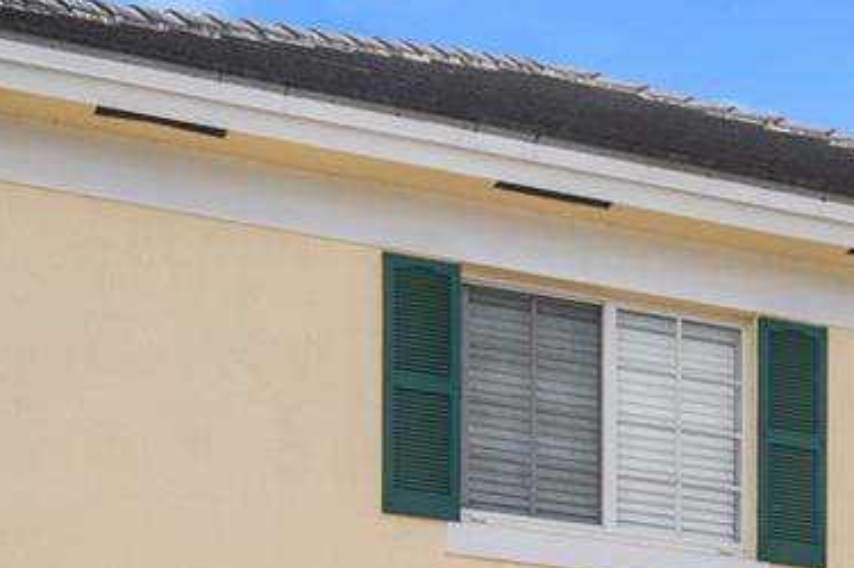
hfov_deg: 17.2
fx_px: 2726
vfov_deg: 11.1
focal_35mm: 115
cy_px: 1029
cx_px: 938
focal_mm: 18
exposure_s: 1/200
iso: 125
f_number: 10
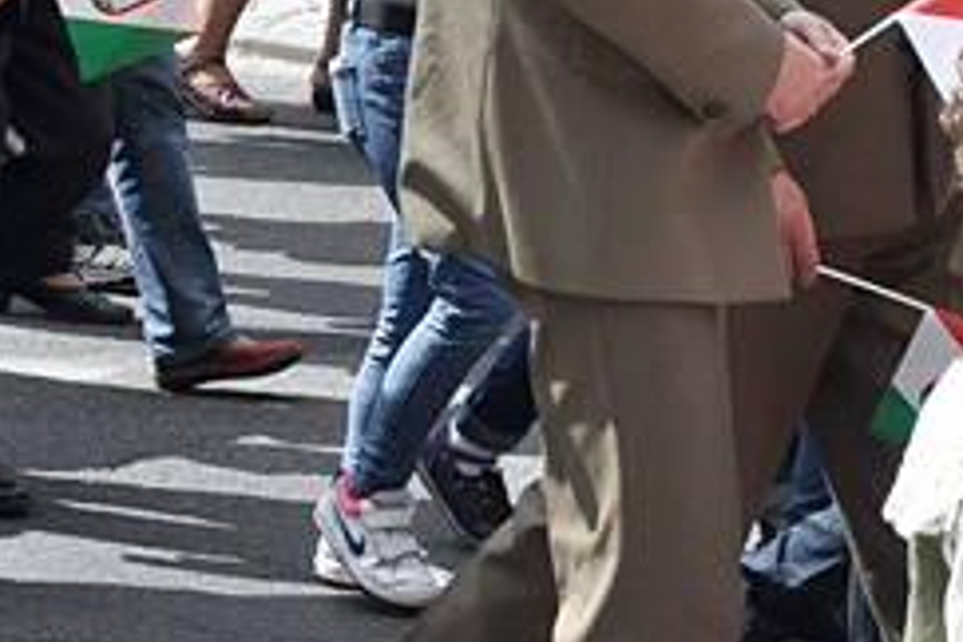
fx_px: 8693
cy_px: 2
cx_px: 1034
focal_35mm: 325
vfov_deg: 4.2
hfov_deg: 6.3
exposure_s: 1/1600
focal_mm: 62
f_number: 10
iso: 1250
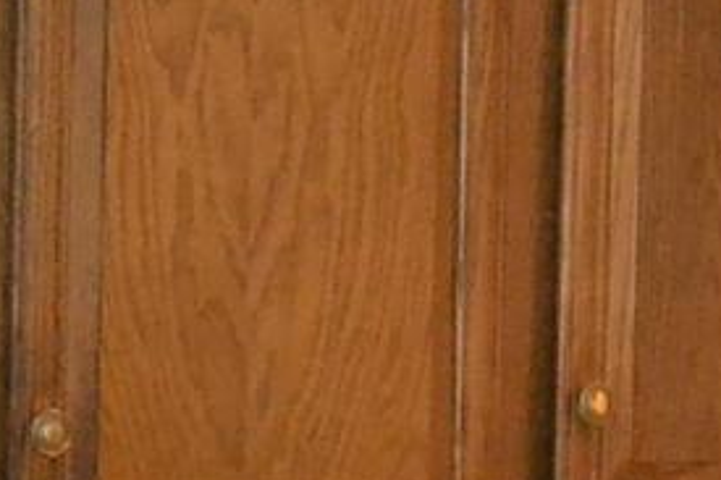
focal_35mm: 201
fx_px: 4023
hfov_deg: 10.2
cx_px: 551
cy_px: 122
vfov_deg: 6.8
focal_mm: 18
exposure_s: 1/60
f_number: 3.5
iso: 3200
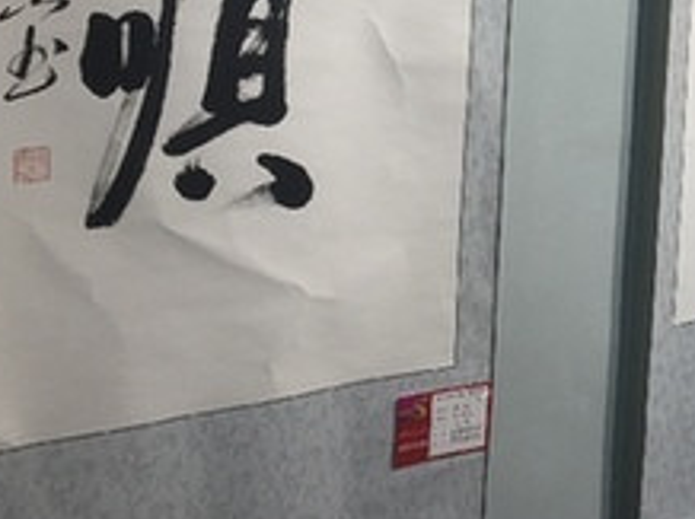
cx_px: 813
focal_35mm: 72
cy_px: -46
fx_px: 1444
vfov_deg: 19.6
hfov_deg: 24.7
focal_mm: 4.15
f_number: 2.2
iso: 32
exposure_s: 1/100
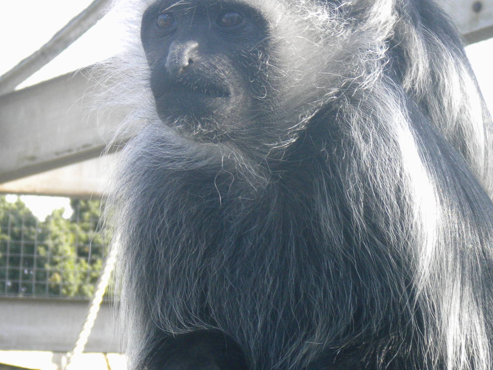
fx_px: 2108
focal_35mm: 148
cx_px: 238
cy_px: 219
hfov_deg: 13.3
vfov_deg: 10.0
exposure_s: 1/116
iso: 174
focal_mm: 18.9
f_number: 5.9
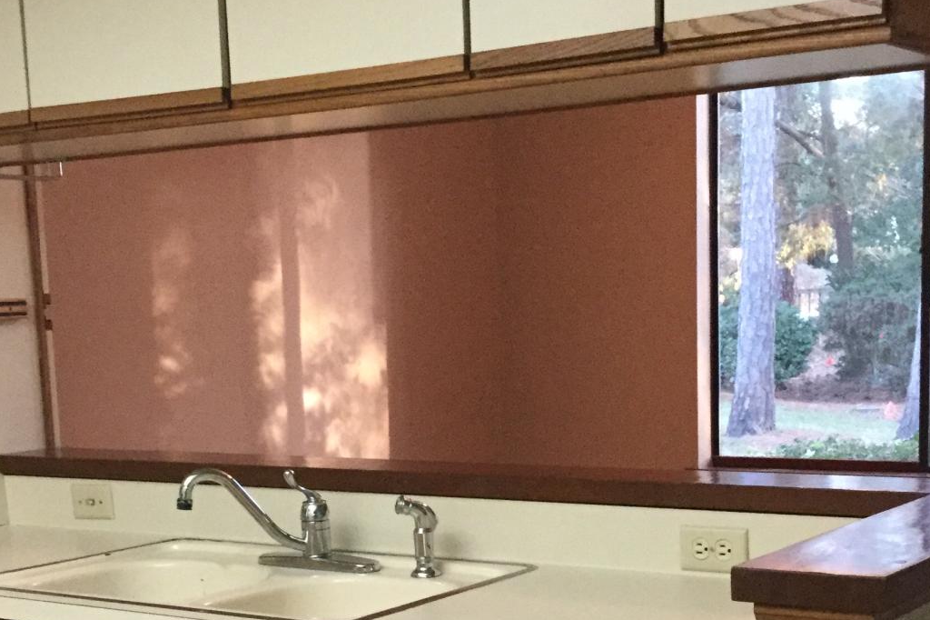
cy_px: 549
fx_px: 1627
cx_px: 445
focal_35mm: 63
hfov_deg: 31.9
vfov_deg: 21.1
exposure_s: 1/30
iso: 200
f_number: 2.4
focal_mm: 3.3
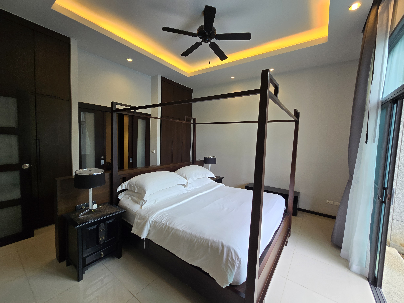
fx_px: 152
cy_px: 152
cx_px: 202
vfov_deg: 89.9
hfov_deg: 106.2
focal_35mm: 13
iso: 64
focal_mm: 2.2
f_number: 2.2
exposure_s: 1/100
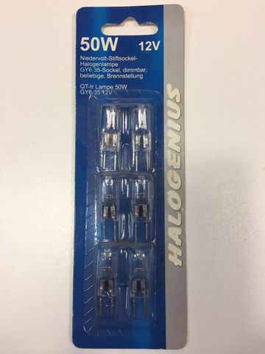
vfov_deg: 61.7
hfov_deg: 48.2
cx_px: 132
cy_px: 177
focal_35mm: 29
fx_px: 296
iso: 50
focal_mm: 4.15
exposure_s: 1/100
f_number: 2.2
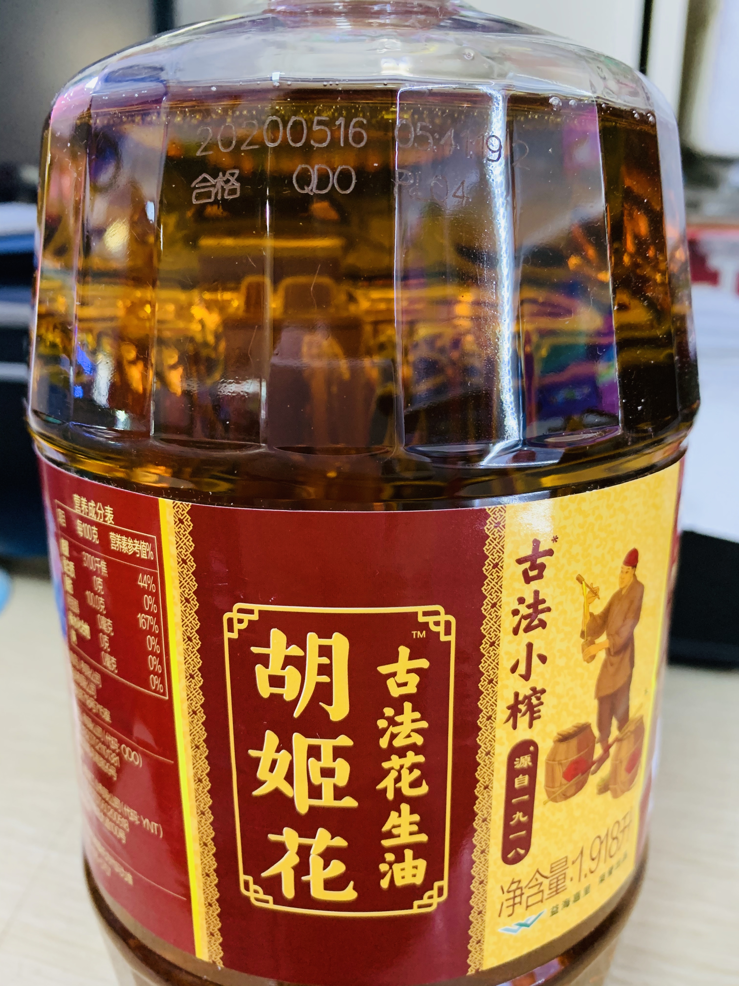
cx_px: 370
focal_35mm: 26
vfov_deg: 67.3
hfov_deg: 53.1
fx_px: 740
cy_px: 493
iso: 320
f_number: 1.8
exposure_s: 1/33
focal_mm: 4.25
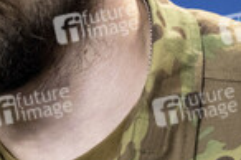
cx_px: 52
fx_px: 2929
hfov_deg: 4.7
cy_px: -16
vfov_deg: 3.1
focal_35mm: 438
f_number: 2.8
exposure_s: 1/350
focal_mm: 94.5
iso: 2500
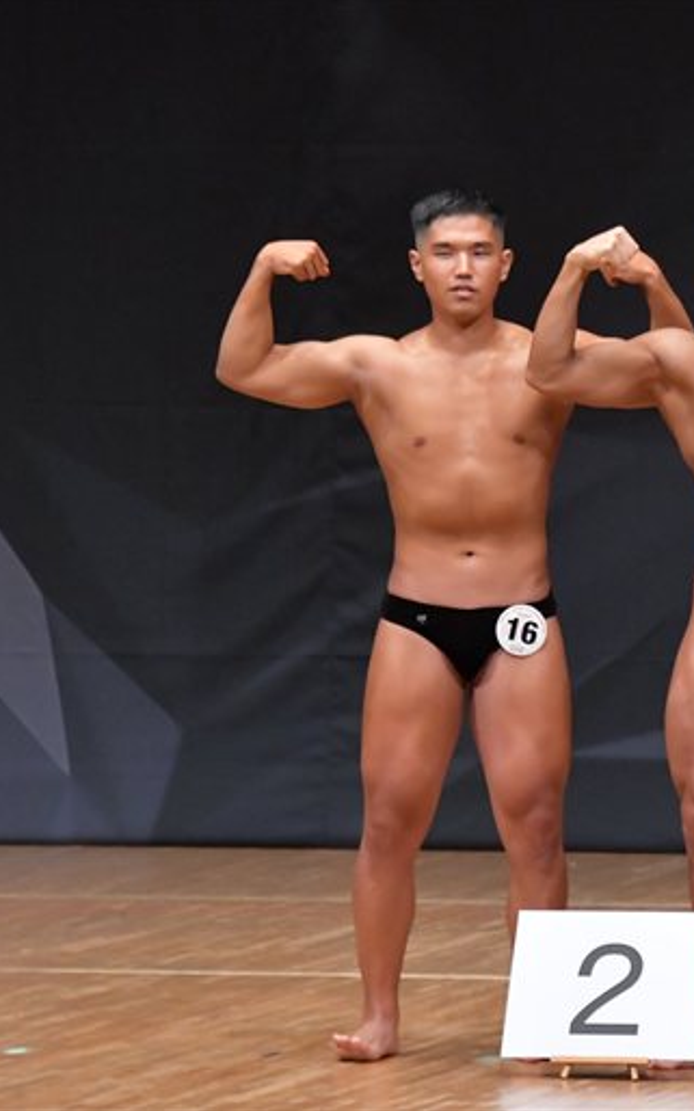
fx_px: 11869
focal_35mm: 392
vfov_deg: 5.4
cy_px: 556
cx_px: 760
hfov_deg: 3.3
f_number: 5.6
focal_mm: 170
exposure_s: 1/400
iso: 6400
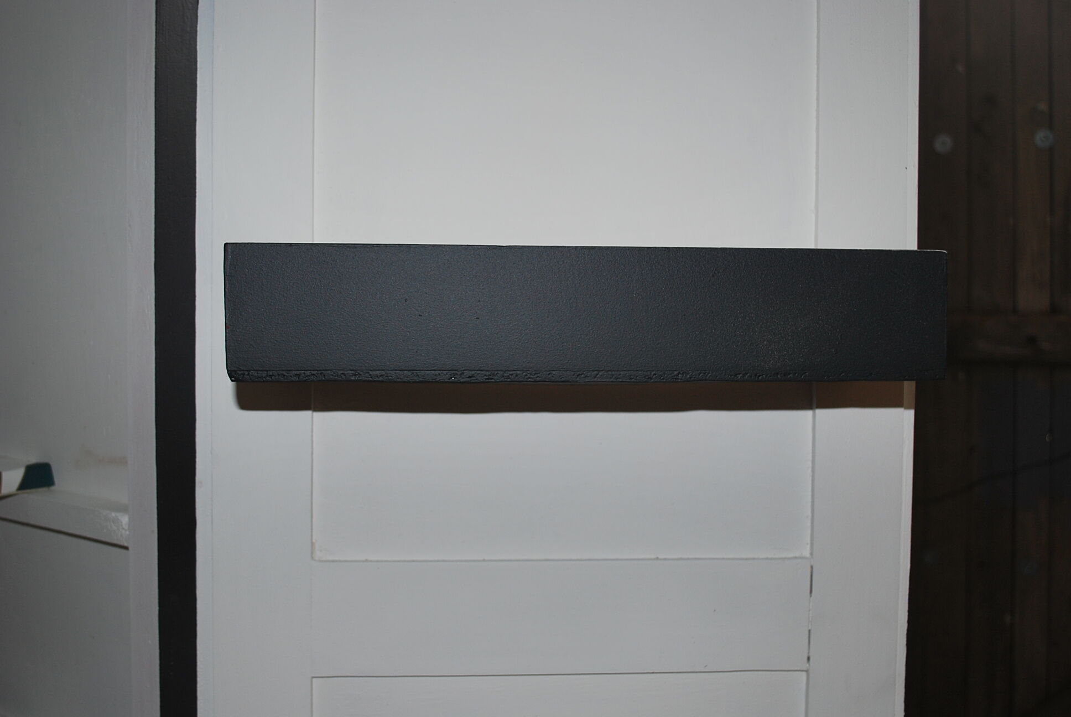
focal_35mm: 36
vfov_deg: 37.0
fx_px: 1072
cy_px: 358
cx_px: 536
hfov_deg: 53.1
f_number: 4.2
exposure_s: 1/60
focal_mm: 24
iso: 200
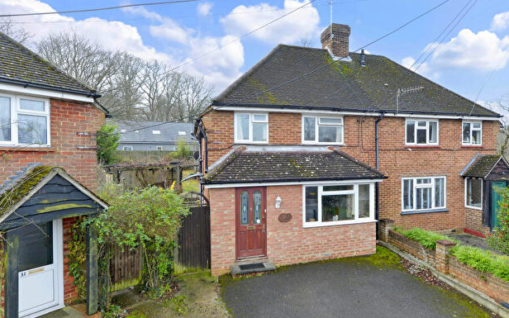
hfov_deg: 79.3
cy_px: 180
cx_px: 285
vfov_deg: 54.9
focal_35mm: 22
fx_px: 305
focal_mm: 19
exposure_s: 1/60
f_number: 11
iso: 400
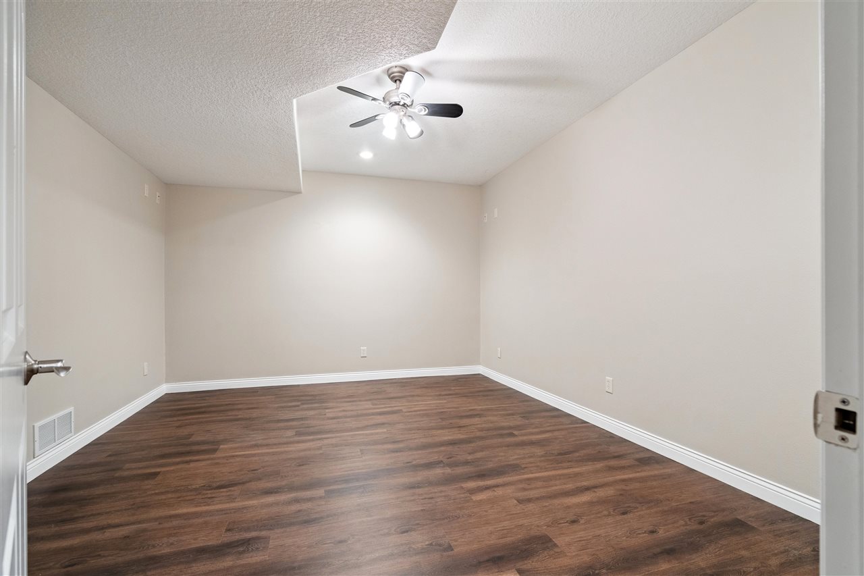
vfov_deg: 73.7
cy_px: 288
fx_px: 384
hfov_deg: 96.7
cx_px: 432
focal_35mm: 16
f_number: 9
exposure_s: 1/5
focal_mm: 16
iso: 800
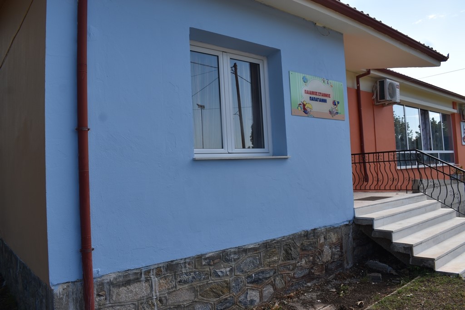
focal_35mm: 27
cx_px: 232
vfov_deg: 47.9
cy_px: 155
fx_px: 349
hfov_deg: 67.4
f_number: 8
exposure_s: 1/250
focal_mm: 18
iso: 125
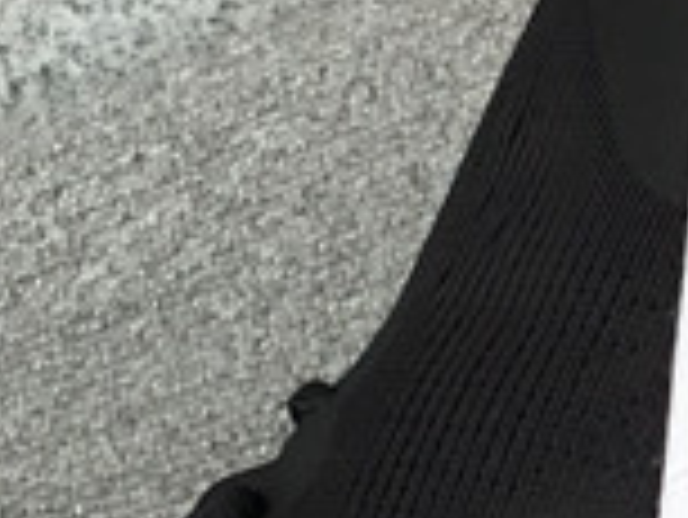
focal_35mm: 182
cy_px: 754
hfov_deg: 10.7
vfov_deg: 8.0
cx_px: 814
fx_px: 3620
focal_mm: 3.3
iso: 25
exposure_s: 1/353
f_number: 2.4
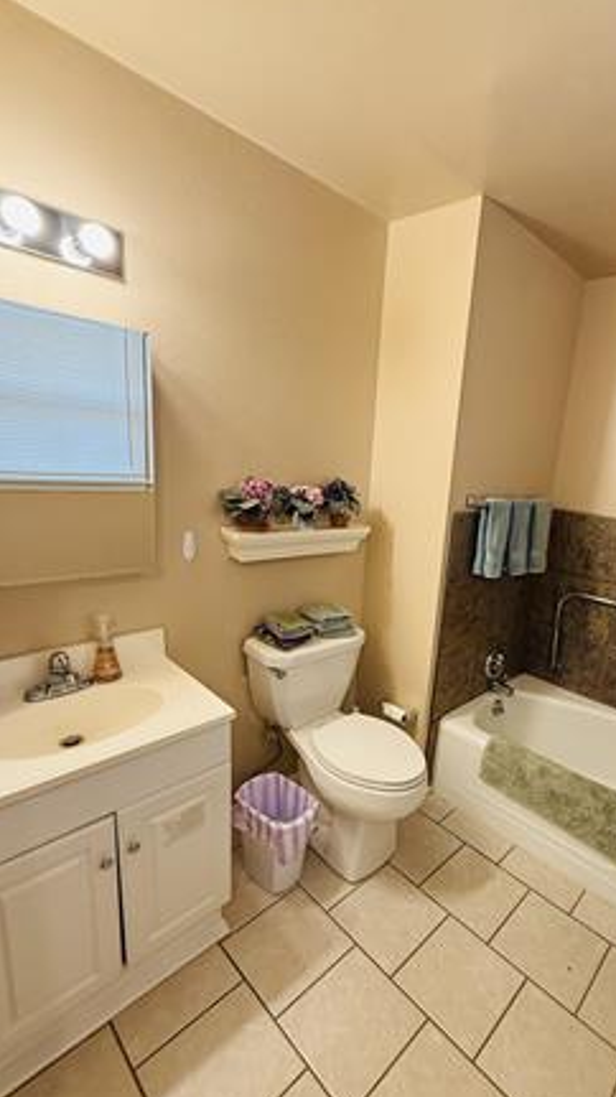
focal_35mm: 17
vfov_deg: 95.8
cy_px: 583
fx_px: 494
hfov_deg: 62.1
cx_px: 415
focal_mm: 2.22
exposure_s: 1/60
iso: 200
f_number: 2.2
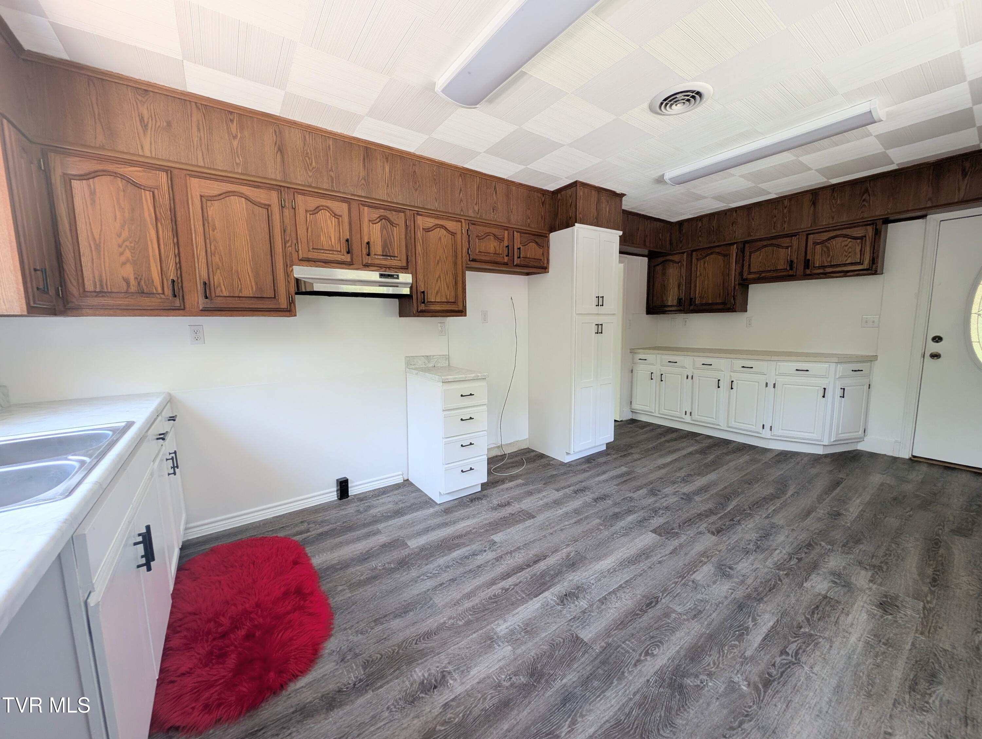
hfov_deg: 110.5
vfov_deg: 94.6
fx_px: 341
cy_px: 370
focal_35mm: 12
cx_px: 491
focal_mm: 2.23
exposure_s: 1/61.9
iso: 42
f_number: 1.95
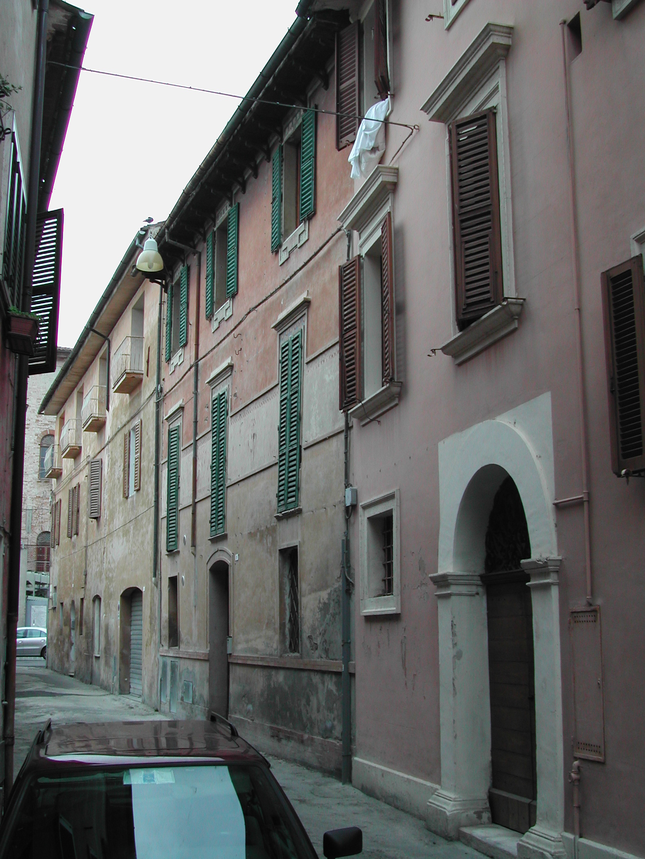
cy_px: 430
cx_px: 322
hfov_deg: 34.3
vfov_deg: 44.8
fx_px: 1043
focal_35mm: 42
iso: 100
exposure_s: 1/182
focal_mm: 9
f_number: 2.9
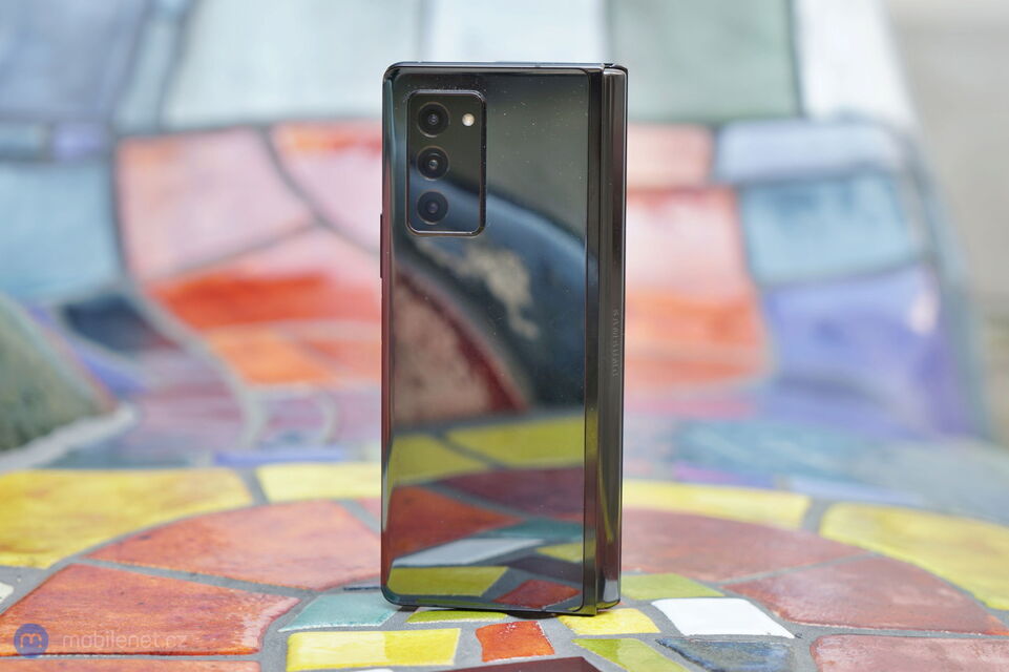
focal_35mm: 54
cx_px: 504
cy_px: 336
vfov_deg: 25.0
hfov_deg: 36.9
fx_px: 1513
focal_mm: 54
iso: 125
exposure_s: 1/100
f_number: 4
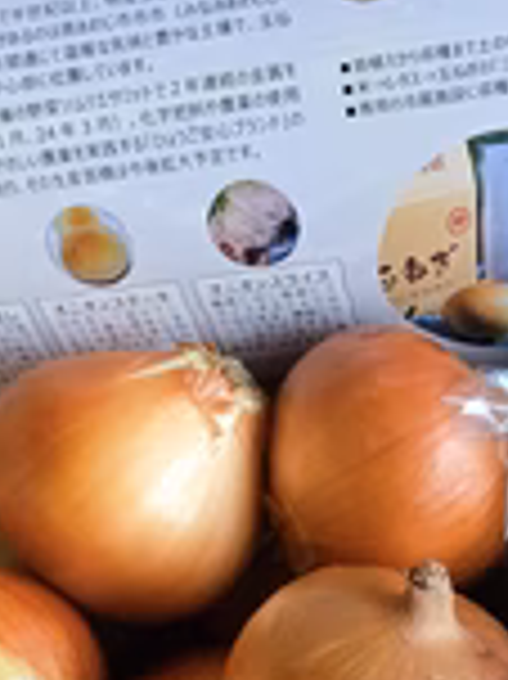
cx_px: 405
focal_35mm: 61
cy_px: 639
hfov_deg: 23.6
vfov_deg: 30.0
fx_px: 1195
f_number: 1.7
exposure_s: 1/100
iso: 800
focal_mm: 6.3
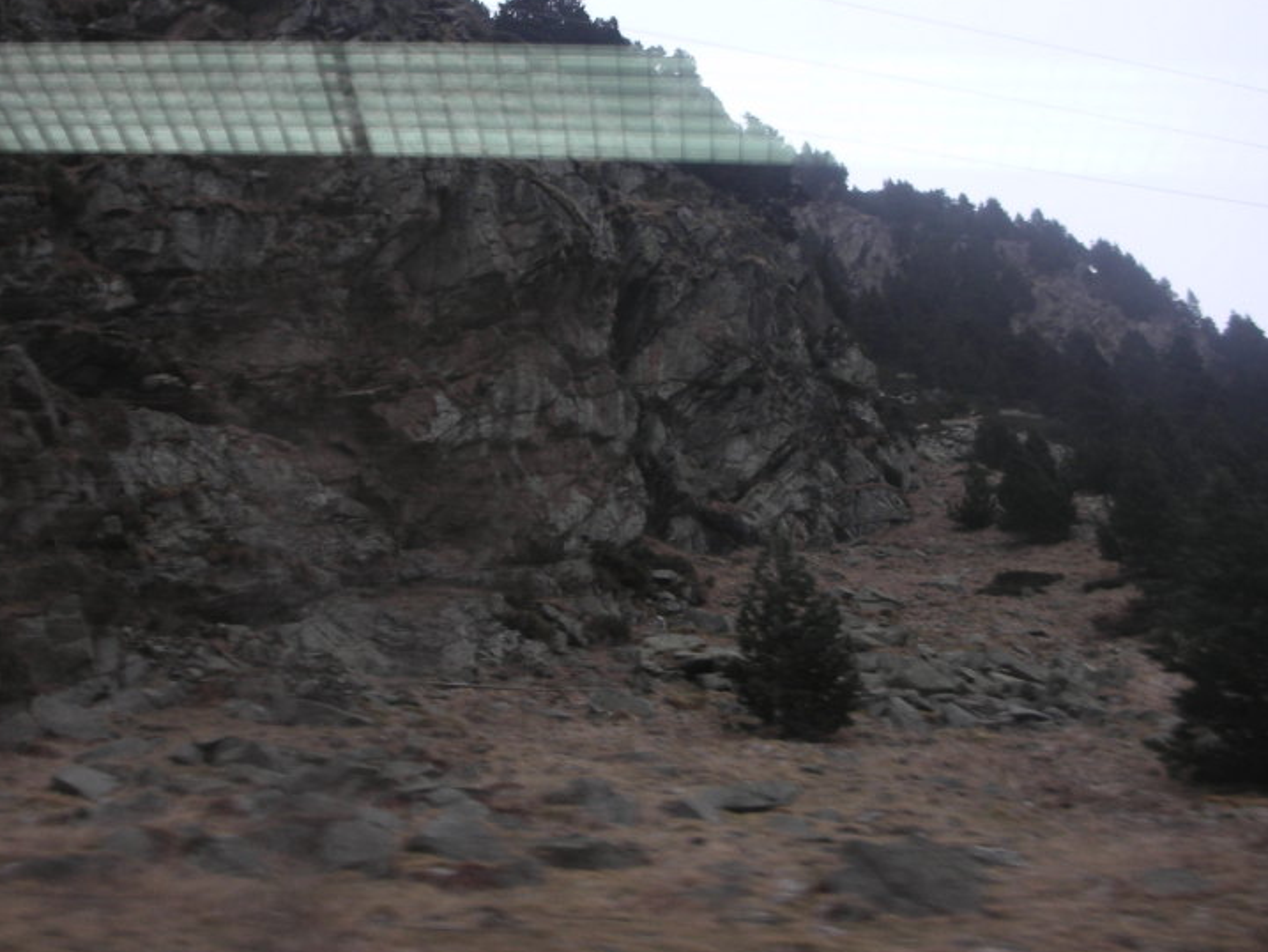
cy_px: 398
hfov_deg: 38.0
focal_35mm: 50
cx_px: 493
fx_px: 1832
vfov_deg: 29.1
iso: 50
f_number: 3
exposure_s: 1/24.5
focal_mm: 5.8
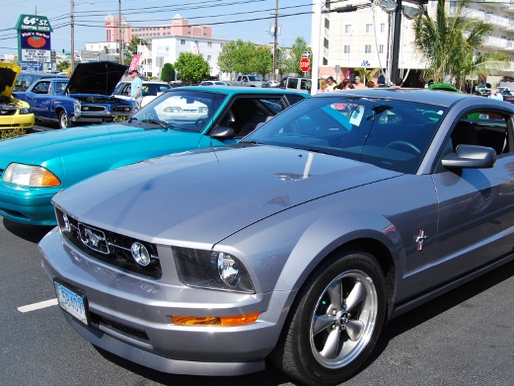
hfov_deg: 47.6
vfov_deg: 36.8
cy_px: 191
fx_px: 579
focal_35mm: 39
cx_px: 305
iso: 200
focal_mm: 22
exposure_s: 1/320
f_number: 9
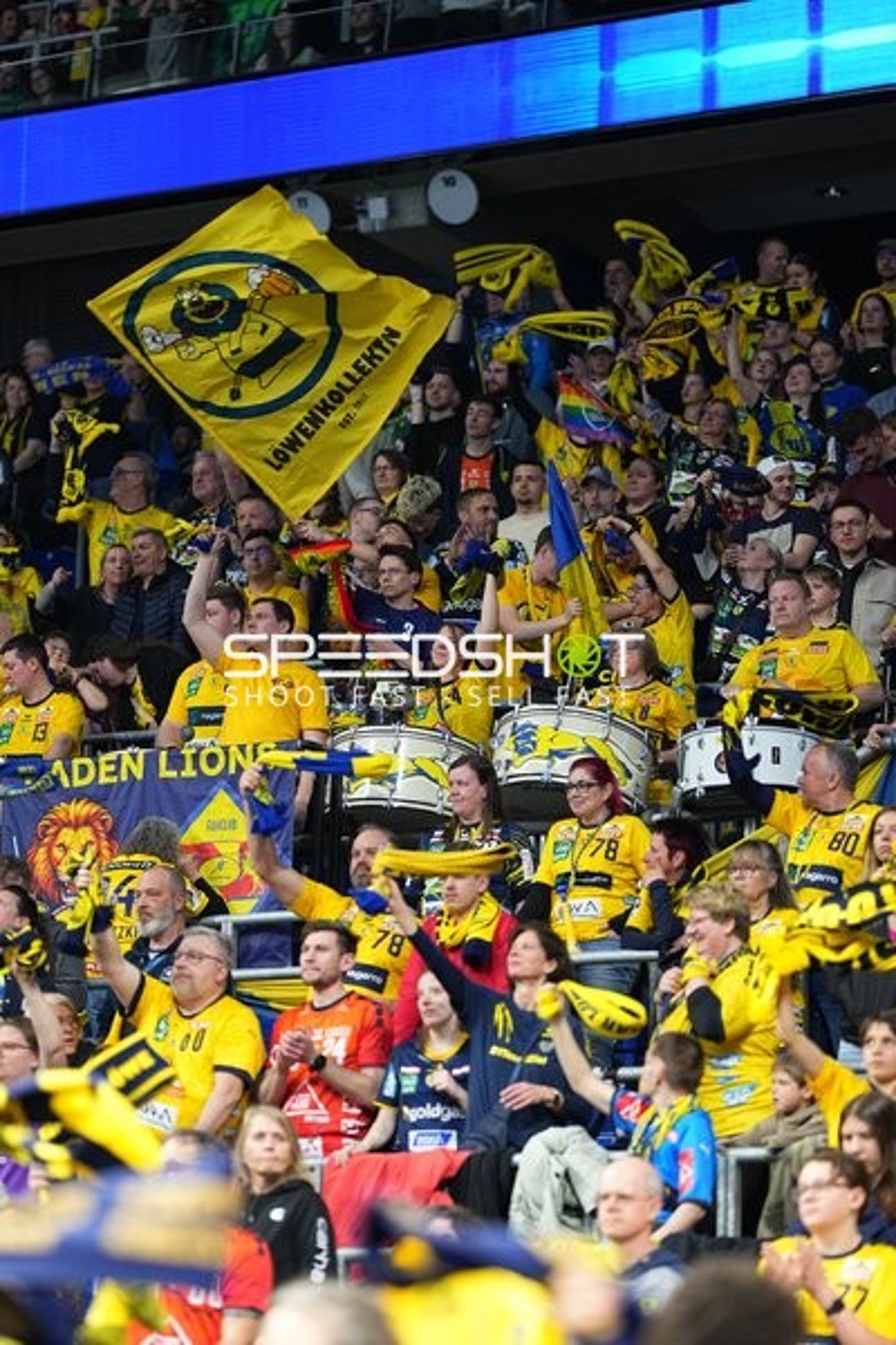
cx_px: 448
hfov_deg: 10.2
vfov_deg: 15.2
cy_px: 672
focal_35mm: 135
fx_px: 5040
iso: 1250
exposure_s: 1/500
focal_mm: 135
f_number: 1.8
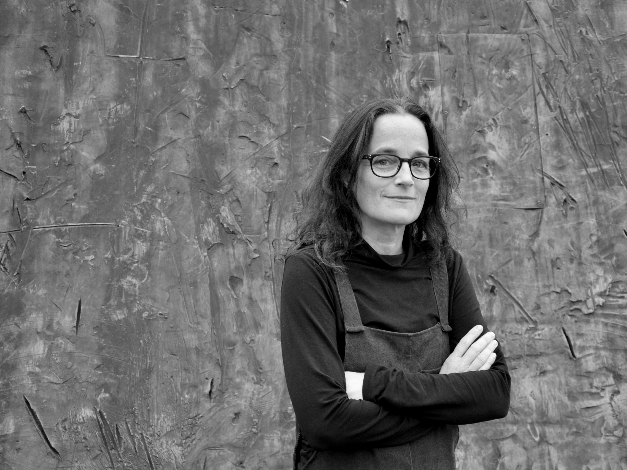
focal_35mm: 69
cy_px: 237
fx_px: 1250
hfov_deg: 28.1
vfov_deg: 21.3
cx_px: 342
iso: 640
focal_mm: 42
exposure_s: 1/60
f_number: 4.8
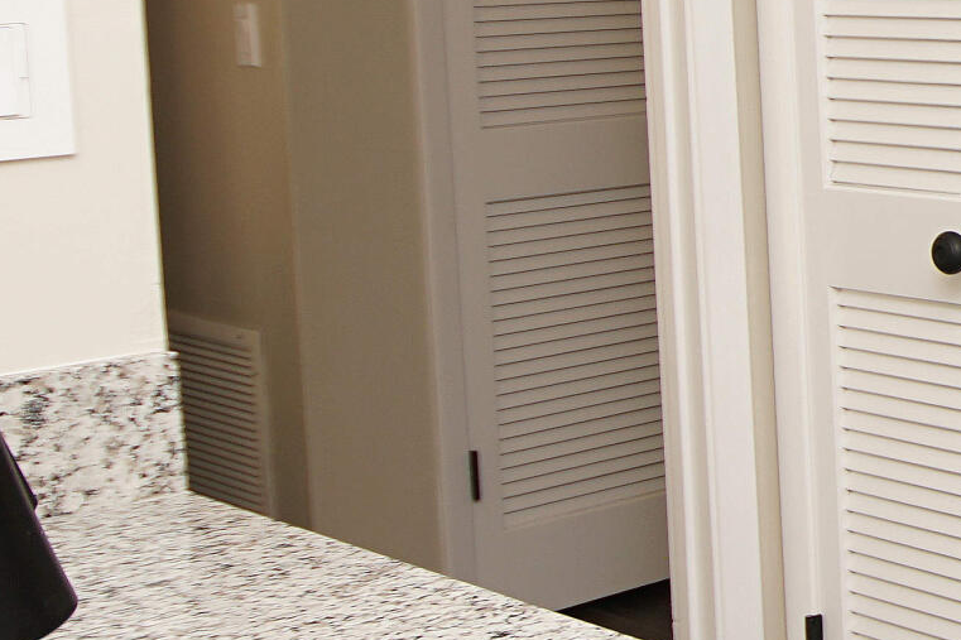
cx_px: 1812
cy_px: 52
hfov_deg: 19.5
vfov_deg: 18.8
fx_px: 1895
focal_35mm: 71
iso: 160
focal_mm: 12
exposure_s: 1/60
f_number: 4.5
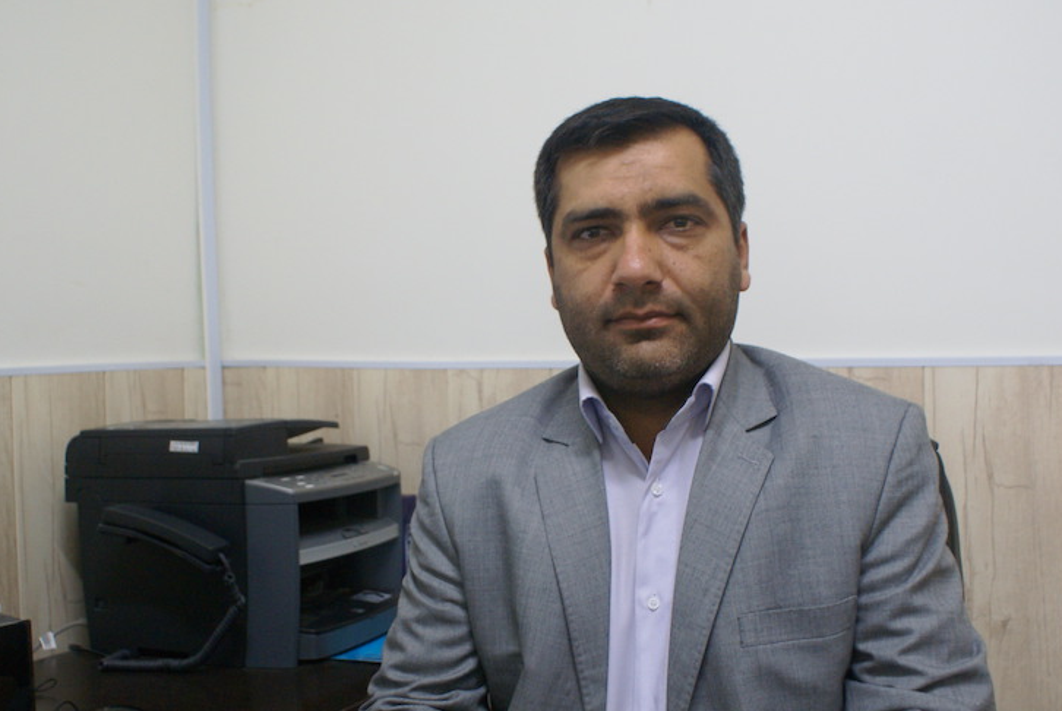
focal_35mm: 36
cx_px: 512
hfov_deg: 53.1
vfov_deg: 36.9
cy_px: 413
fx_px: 1063
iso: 400
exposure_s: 1/30
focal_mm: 18
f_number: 3.5
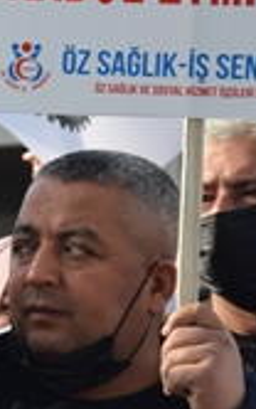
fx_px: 4936
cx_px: -374
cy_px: 307
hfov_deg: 2.9
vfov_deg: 4.7
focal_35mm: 443
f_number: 5.6
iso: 360
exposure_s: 1/500
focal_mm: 75
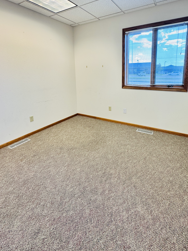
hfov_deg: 71.2
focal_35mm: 18
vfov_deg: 86.1
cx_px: 107
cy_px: 94
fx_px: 130
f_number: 2.2
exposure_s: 1/120
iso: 80
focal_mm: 2.22
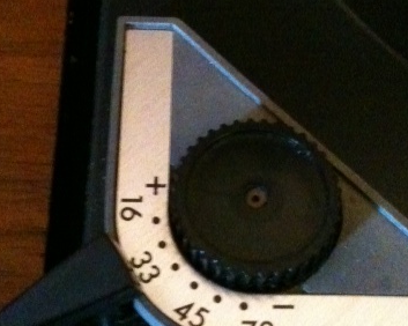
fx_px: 748
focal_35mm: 62
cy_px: 160
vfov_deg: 24.6
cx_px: 198
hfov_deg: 30.5
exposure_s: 1/10
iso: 1000
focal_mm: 3.85
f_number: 2.8
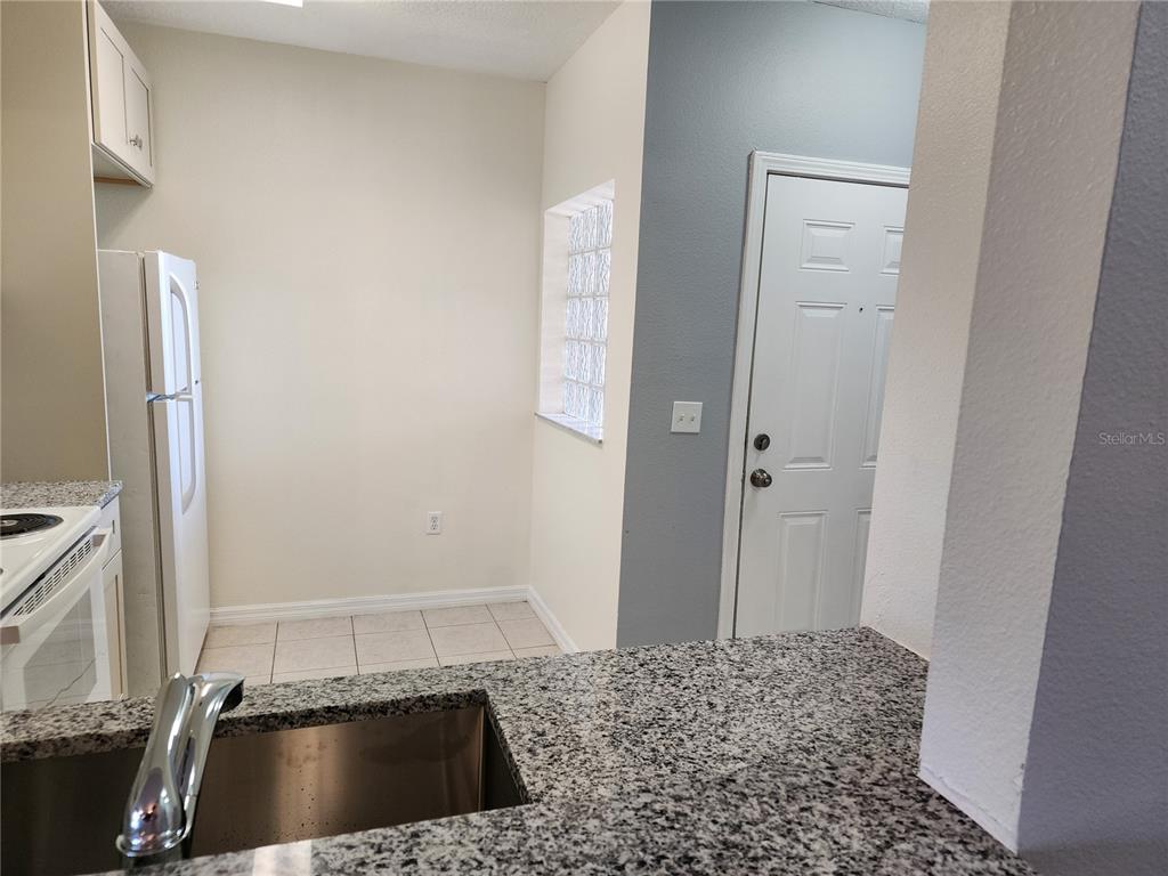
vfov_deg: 58.9
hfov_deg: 73.9
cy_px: 438
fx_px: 776
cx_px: 584
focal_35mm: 23
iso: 160
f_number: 1.8
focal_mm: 6.4
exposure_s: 1/120
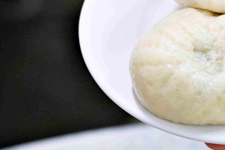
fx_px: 1362
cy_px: 113
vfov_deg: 6.3
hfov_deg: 9.2
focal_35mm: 218
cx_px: 314
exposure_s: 1/200
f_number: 3.2
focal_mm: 50
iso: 2200
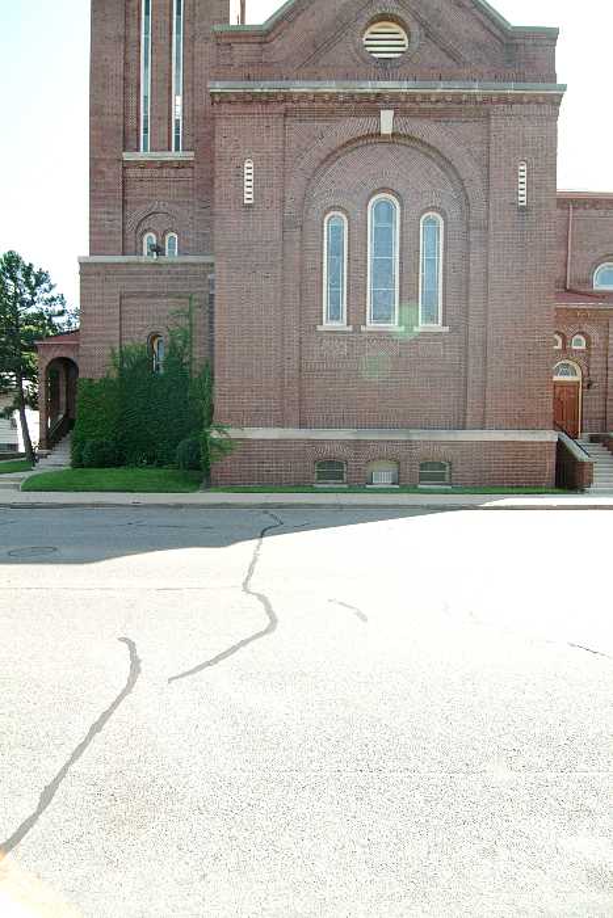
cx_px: 306
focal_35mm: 18
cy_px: 459
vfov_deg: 90.0
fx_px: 459
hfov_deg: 67.4
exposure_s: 1/90
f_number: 4.8
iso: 100
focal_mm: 12
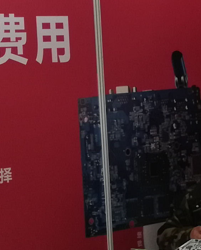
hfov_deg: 9.1
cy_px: 79
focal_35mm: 166
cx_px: 285
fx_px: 1233
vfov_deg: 11.6
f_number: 2.2
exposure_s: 1/50
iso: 125
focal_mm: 3.81
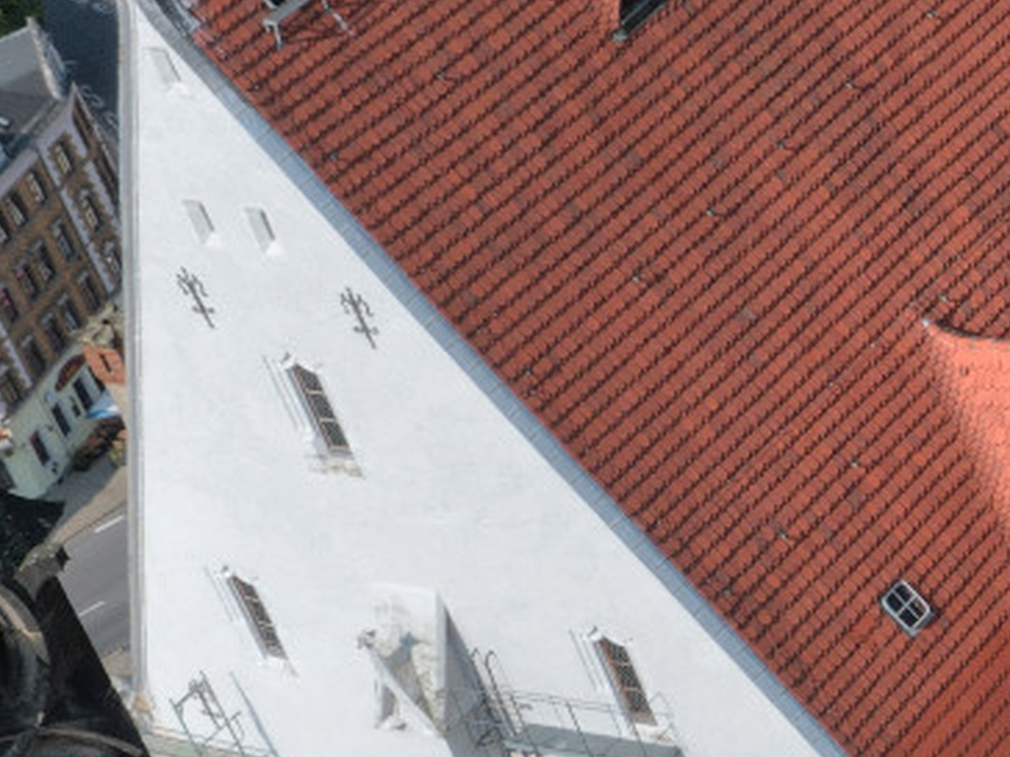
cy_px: 738
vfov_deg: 10.1
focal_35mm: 146
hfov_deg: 12.7
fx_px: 4260
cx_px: 1565
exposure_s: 1/160
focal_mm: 18
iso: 400
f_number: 13
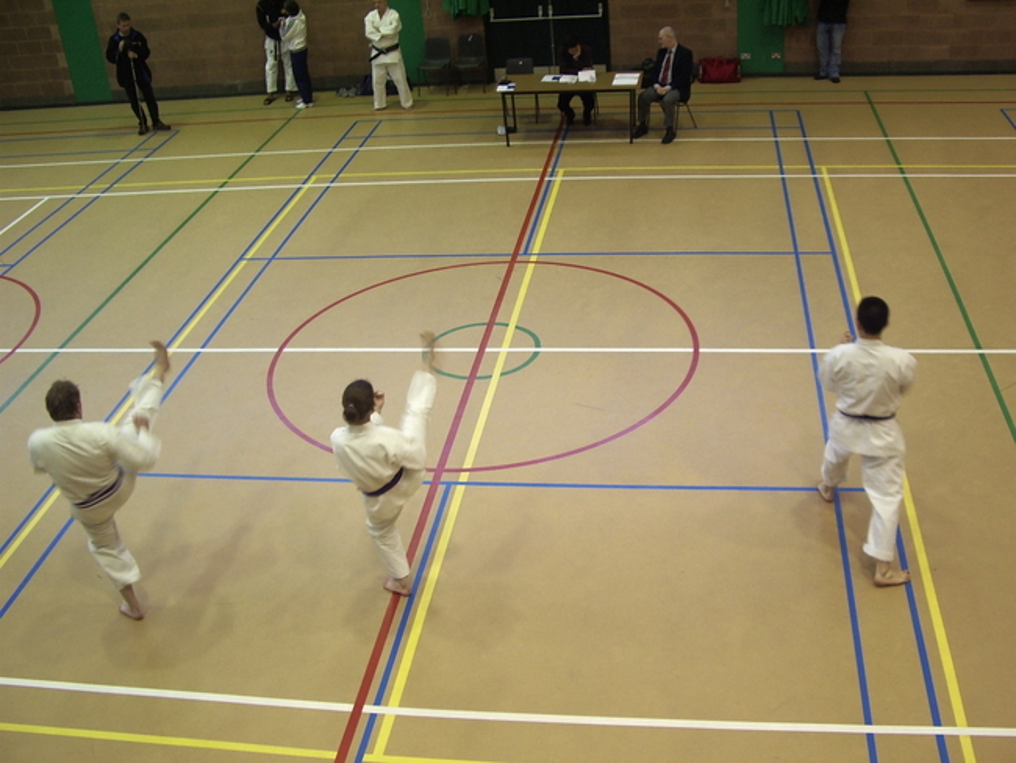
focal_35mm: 38
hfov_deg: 49.0
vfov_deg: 37.7
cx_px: 508
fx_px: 1116
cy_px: 382
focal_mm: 5.8
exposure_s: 1/20
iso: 100
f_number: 2.6
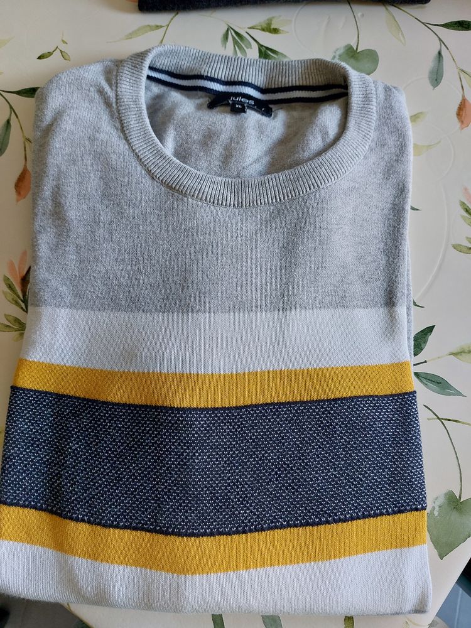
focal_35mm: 25
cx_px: 236
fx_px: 454
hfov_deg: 54.9
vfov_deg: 69.4
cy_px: 314
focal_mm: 5.23
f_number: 1.8
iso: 100
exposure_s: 1/50
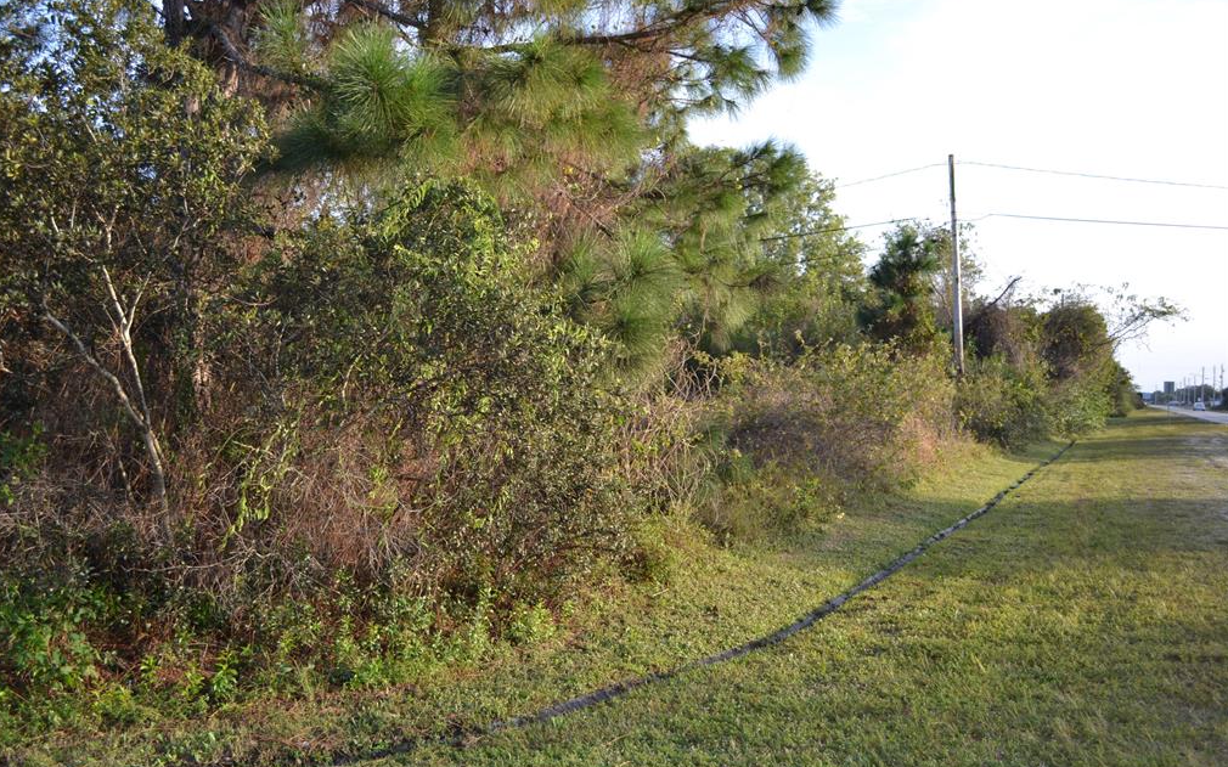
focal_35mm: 31
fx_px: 1037
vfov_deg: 40.6
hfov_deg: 61.2
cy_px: 397
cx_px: 612
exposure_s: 1/200
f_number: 4
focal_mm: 20
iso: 100
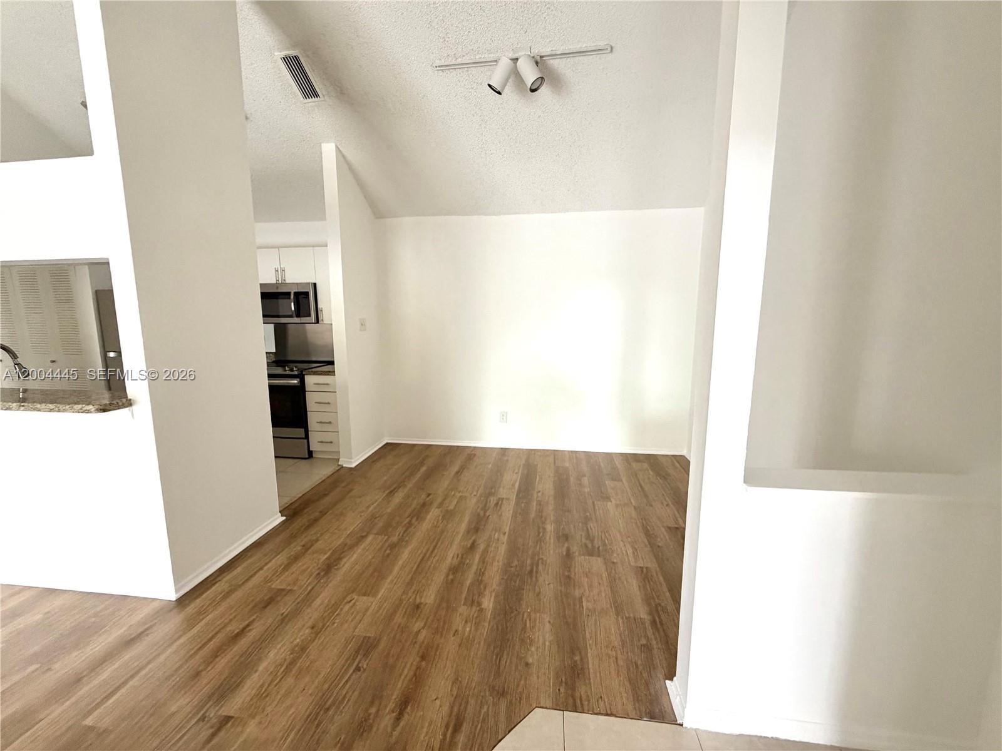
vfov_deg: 85.7
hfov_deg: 102.1
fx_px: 405
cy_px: 376
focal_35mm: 14
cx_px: 501
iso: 320
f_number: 2.2
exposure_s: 1/112
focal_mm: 2.22
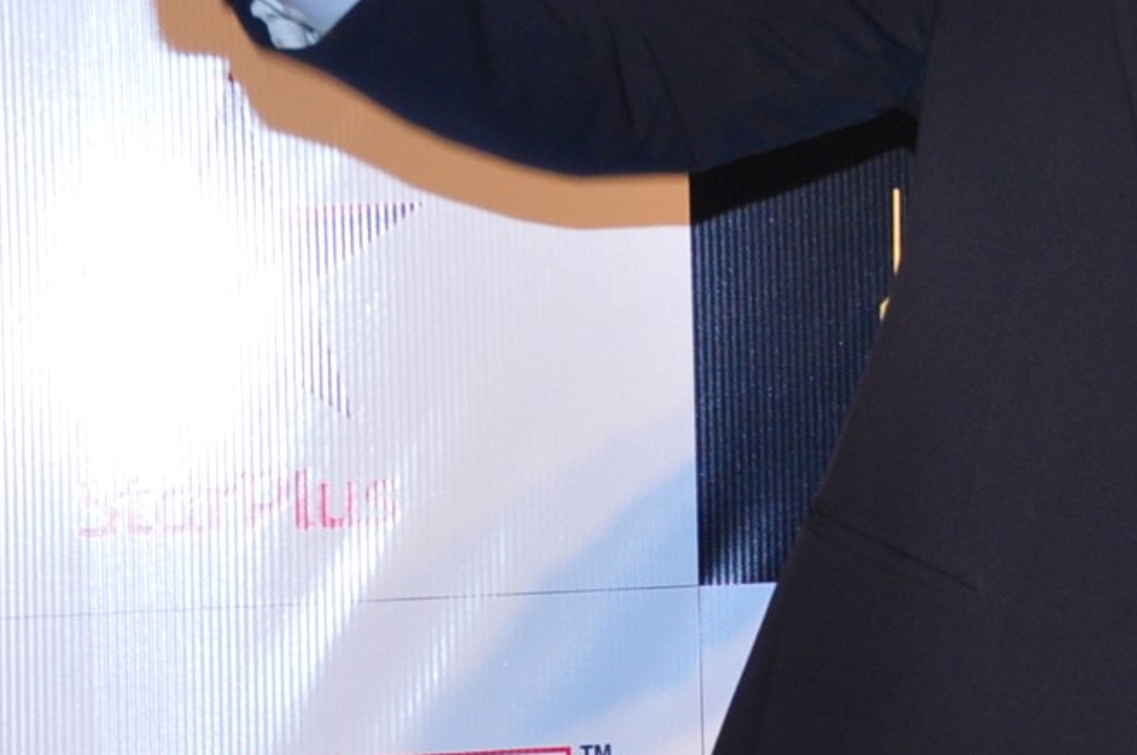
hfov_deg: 11.4
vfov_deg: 7.8
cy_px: 157
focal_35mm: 175
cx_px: 1522
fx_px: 5520
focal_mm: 32
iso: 500
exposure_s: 1/125
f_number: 6.3
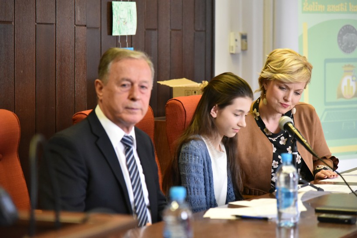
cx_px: 178
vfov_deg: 11.4
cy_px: 119
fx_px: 1190
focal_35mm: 120
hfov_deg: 17.1
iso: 8000
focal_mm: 120
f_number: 4
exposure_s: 1/250
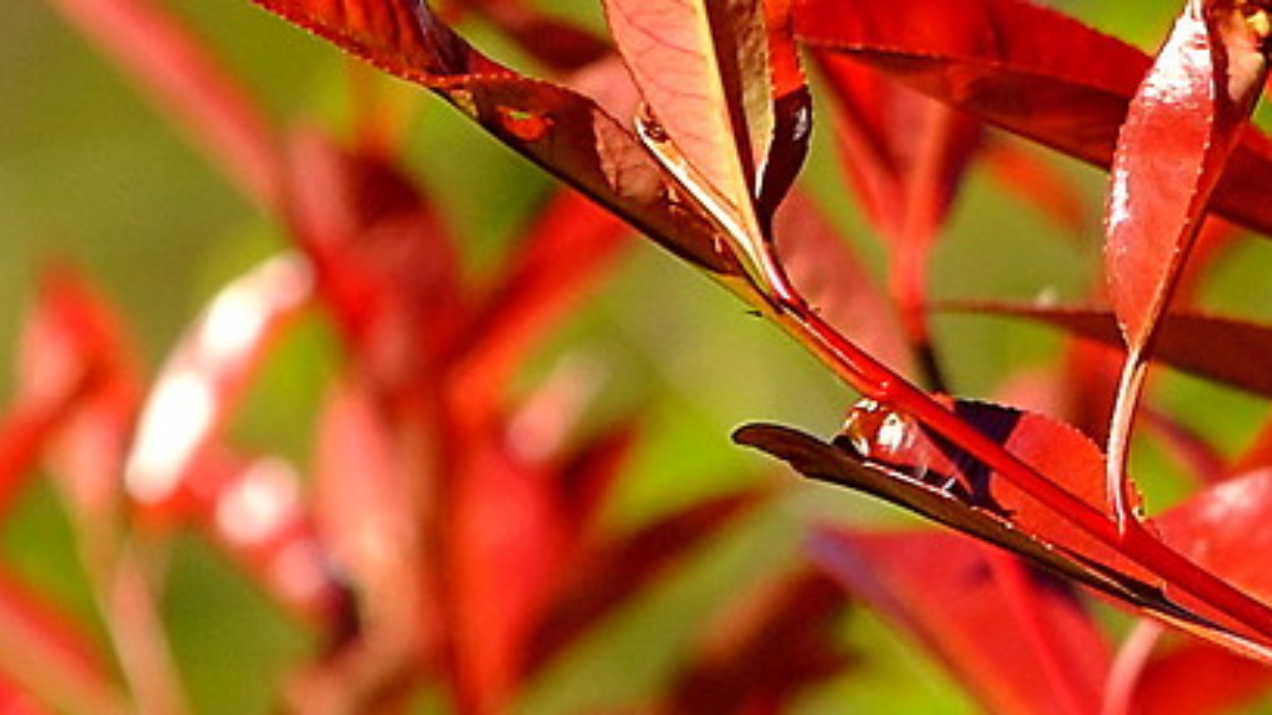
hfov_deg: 4.2
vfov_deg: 2.4
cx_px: 2074
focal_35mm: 507
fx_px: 17102
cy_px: -979
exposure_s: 1/800
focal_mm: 55
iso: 200
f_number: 4
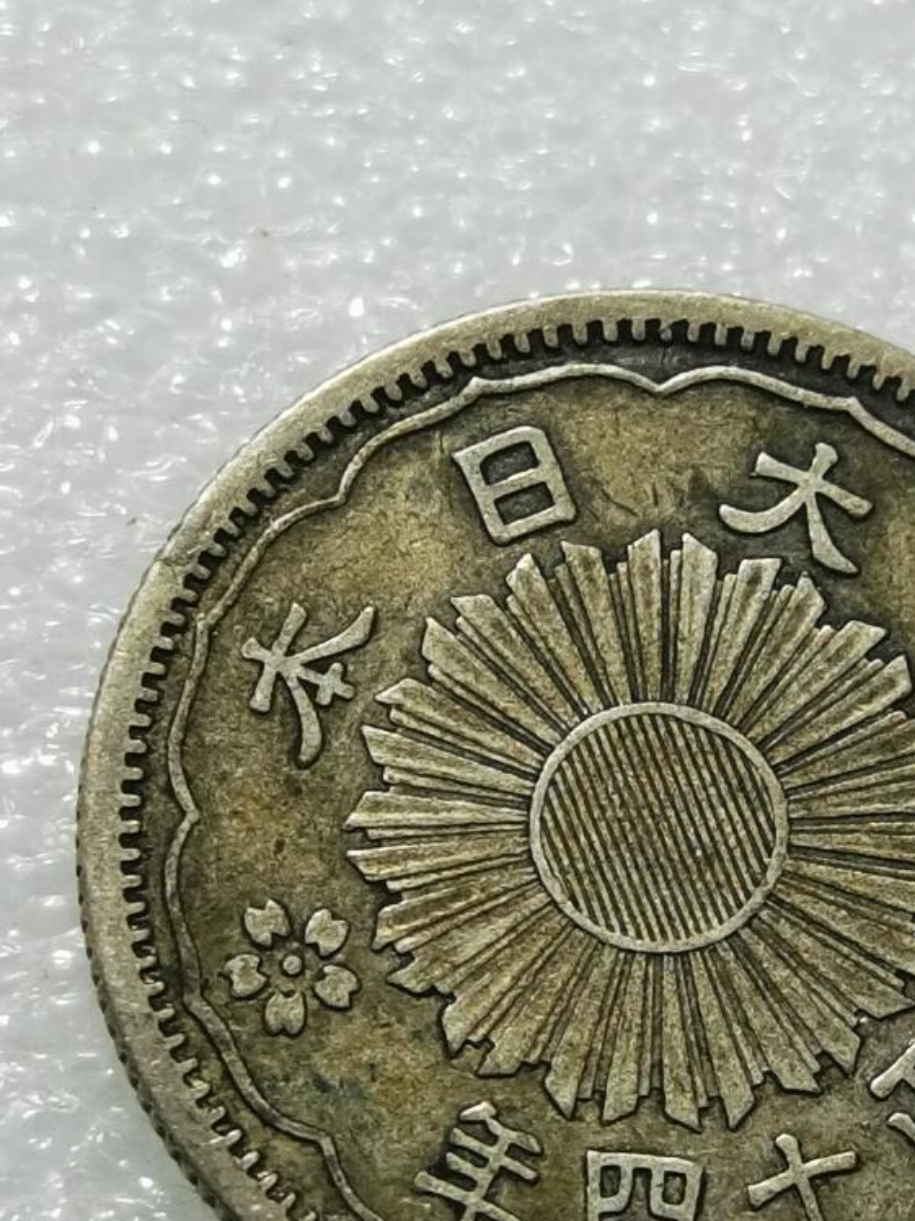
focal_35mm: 142
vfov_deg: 13.9
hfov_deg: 10.4
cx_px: 654
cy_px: 782
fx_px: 5005
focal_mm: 6.67
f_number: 1.9
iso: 100
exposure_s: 1/100
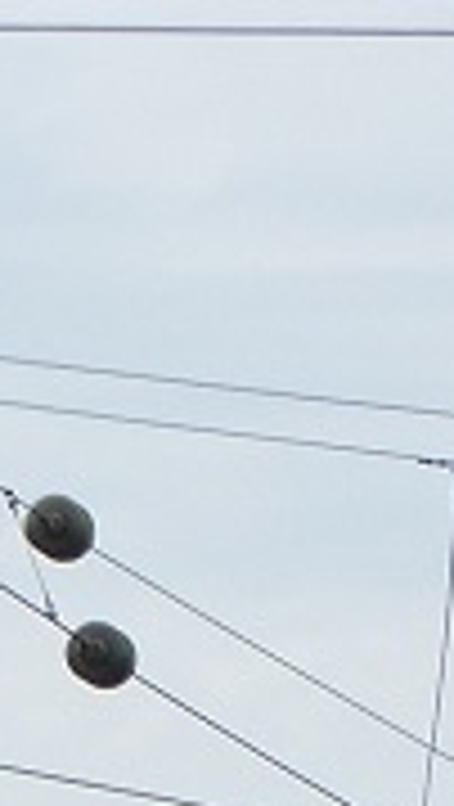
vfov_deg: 2.6
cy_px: 1702
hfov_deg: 1.5
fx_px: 17743
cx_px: 1636
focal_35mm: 831
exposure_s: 1/640
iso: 160
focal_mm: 20.5
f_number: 4
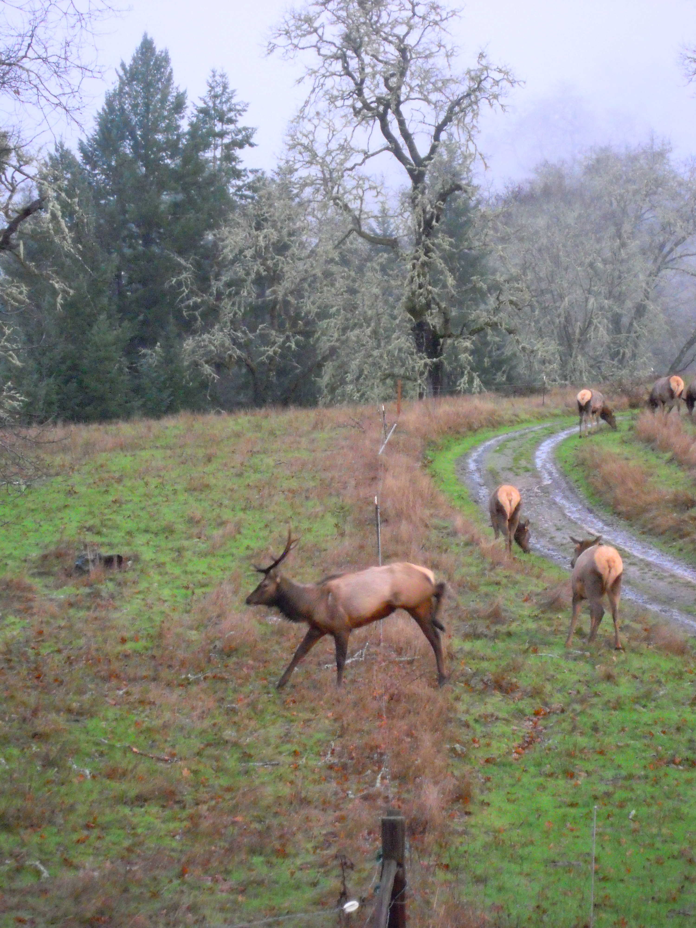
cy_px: 464
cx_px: 348
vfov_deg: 14.1
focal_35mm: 140
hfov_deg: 10.6
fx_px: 3753
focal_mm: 25
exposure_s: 1/60
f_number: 6.6
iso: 800
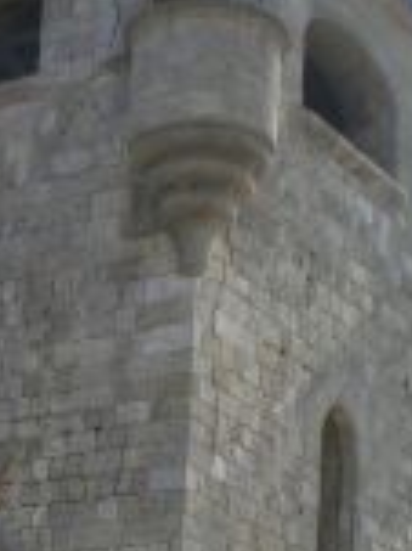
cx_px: -266
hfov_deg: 9.9
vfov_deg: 13.5
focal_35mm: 143
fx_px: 2273
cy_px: 617
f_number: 4.6
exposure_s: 1/250
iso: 50
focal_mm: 6.3
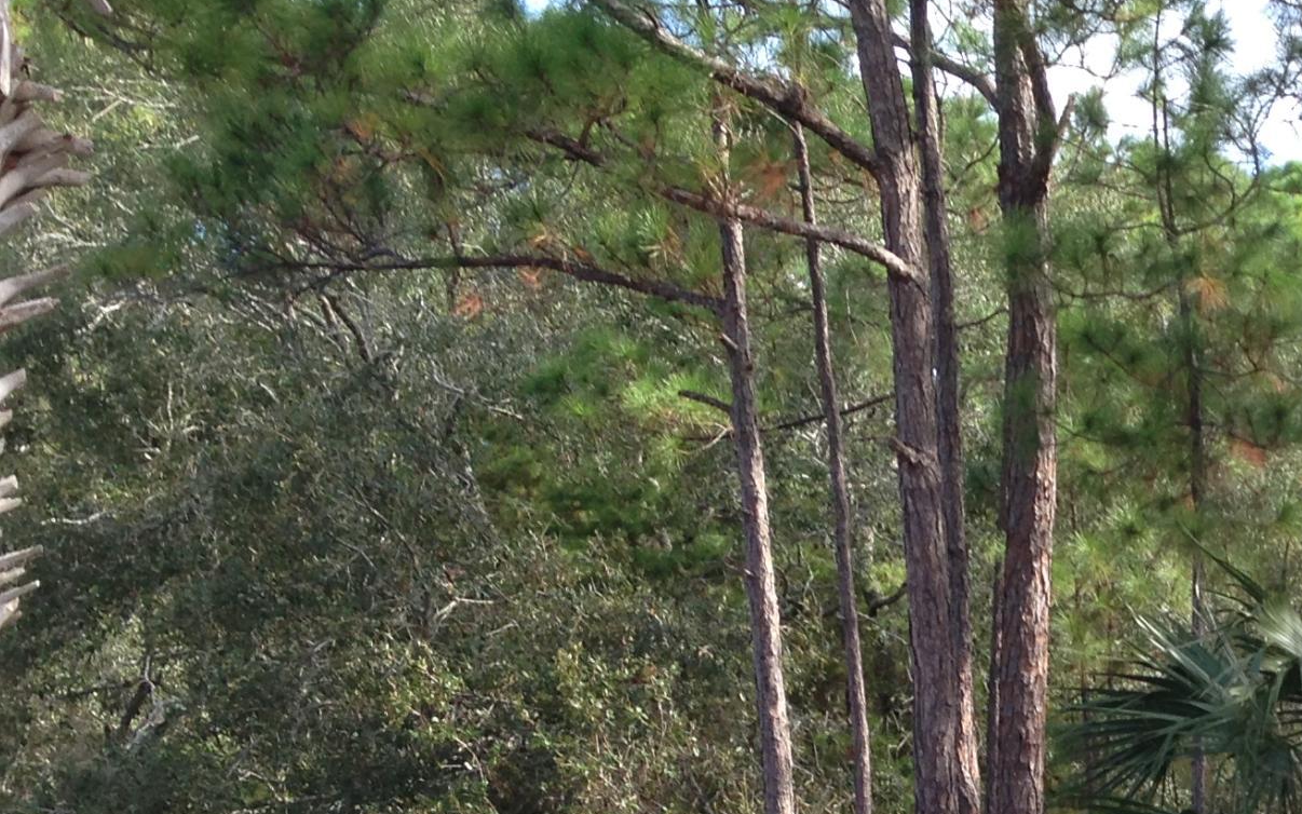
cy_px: 879
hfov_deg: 22.8
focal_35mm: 87
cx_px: 1342
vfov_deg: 14.7
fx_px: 3087
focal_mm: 4.12
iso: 50
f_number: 2.4
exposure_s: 1/261
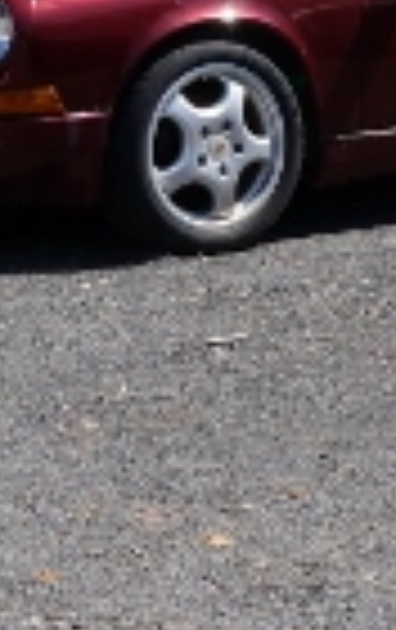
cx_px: 306
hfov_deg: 7.3
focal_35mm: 181
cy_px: 34
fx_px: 3113
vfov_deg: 11.5
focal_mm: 26
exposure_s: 1/100
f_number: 13
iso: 100
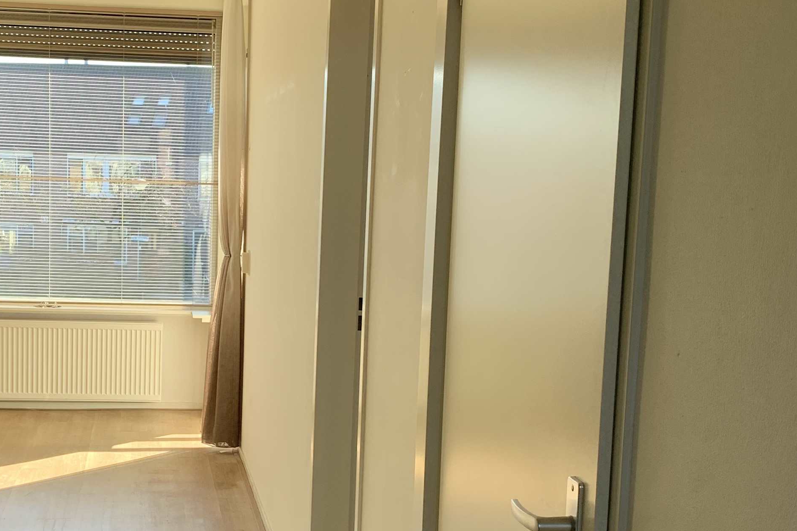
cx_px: 236
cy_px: 345
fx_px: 1284
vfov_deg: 23.3
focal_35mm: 58
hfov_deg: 34.0
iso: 32
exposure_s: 1/121
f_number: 1.8
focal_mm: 4.25
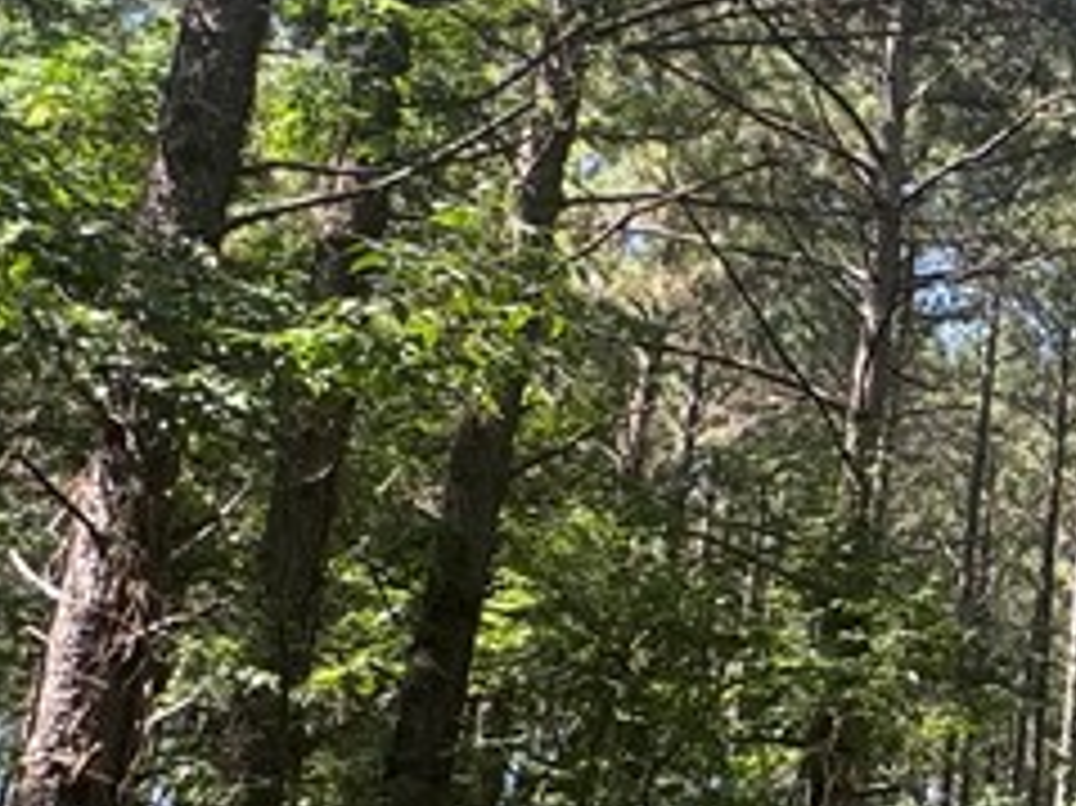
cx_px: 1634
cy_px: 621
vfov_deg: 24.1
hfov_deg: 24.6
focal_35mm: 60
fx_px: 1864
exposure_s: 1/162
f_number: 2.2
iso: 40
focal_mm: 2.22
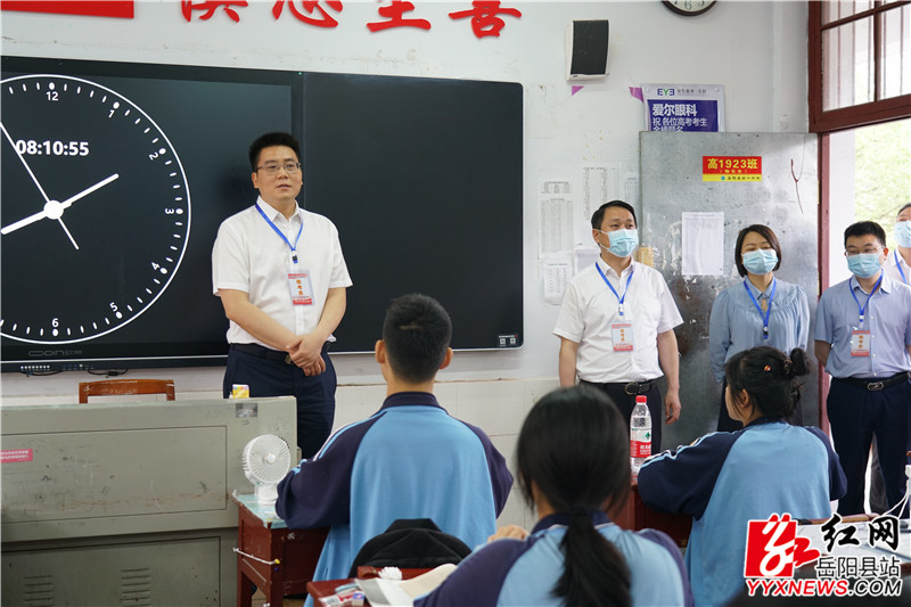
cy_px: 304
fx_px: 1138
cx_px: 456
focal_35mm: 45
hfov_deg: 43.6
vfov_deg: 29.9
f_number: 4
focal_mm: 45
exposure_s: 1/50
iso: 800
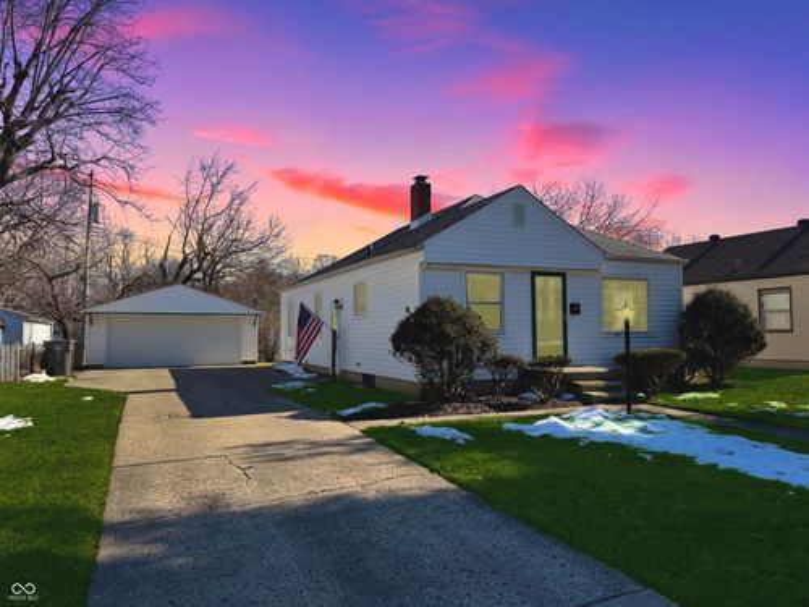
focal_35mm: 24
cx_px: 404
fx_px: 561
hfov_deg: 71.6
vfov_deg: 56.8
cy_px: 304
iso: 80
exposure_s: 1/4950
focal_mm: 6.76
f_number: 1.78
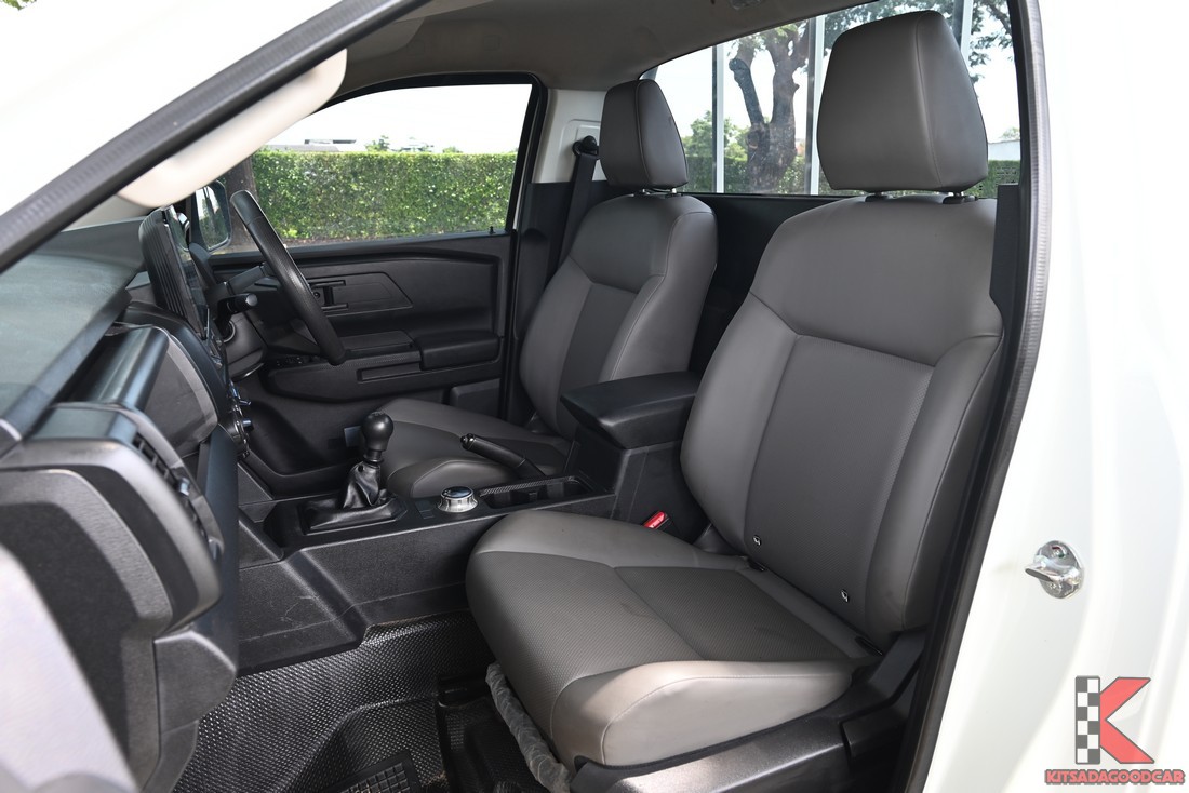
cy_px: 396
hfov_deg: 73.7
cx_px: 594
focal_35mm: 24
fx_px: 793
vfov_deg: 53.2
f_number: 6.7
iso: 200
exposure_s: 1/30
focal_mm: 24
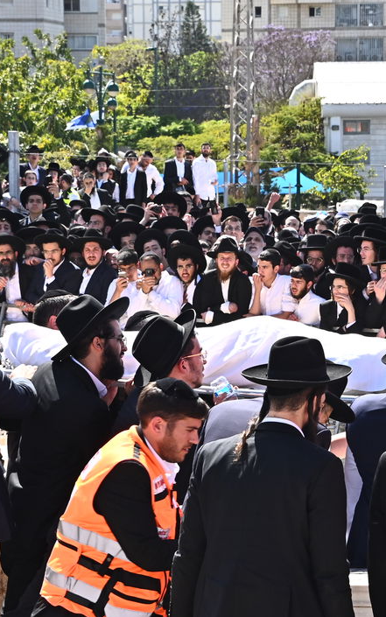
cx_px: 243
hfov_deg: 7.6
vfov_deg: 12.2
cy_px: 351
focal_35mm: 172
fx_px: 2893
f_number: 14
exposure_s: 1/125
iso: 320
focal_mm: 85
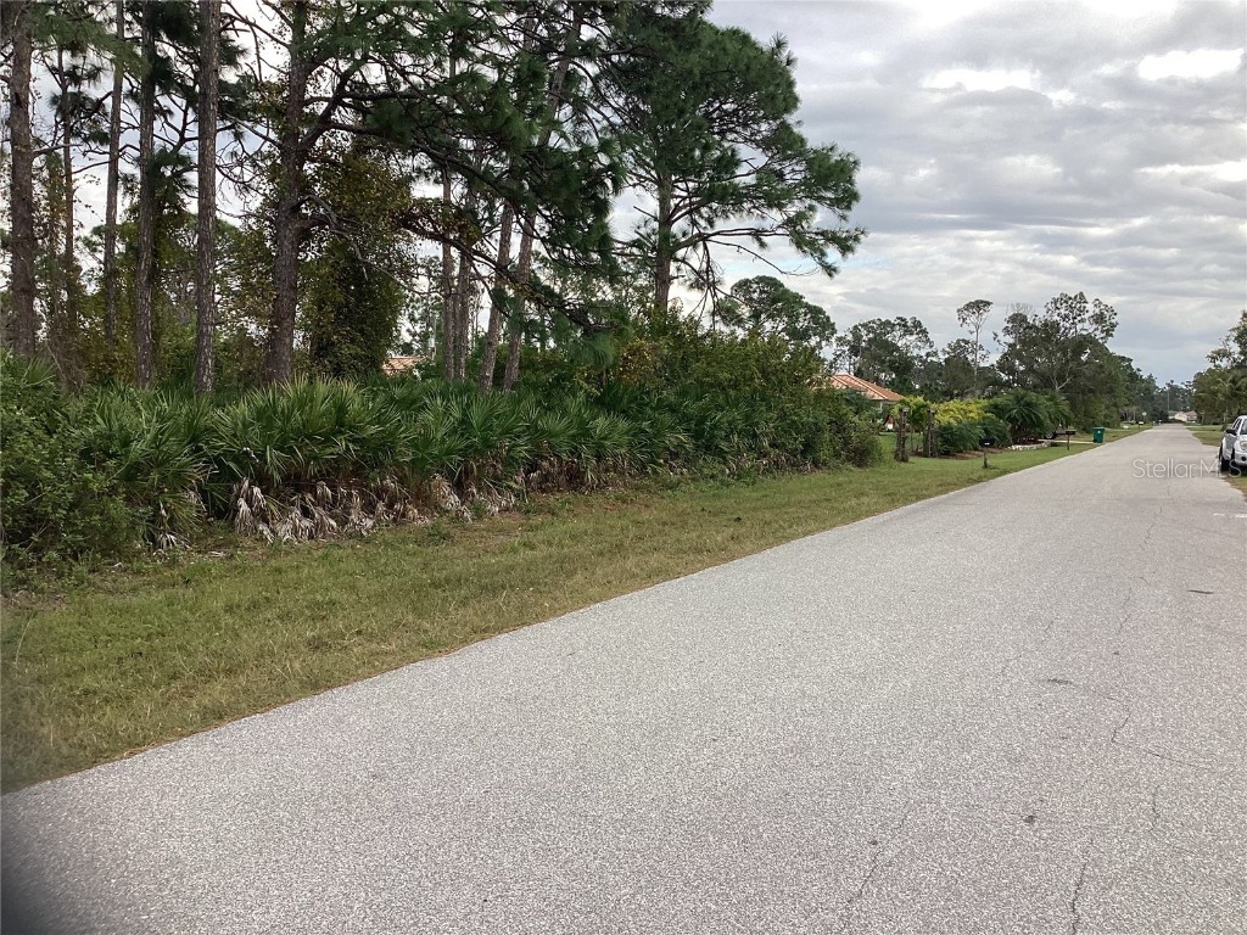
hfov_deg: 58.4
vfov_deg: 45.4
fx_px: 1117
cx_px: 624
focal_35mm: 31
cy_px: 468
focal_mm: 3.3
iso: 25
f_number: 2.4
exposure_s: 1/276
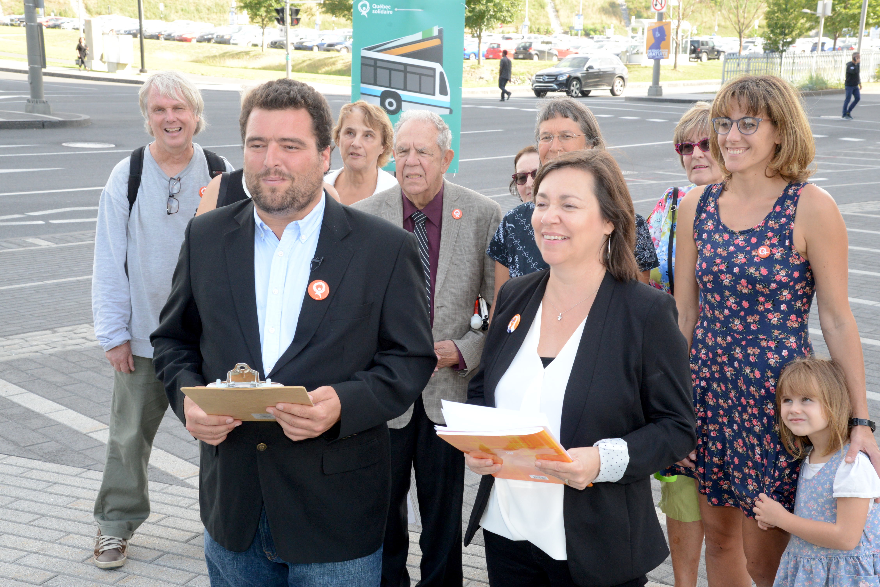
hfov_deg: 41.1
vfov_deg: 28.1
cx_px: 440
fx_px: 1173
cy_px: 294
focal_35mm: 48
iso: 2000
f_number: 11
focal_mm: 48
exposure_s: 1/250
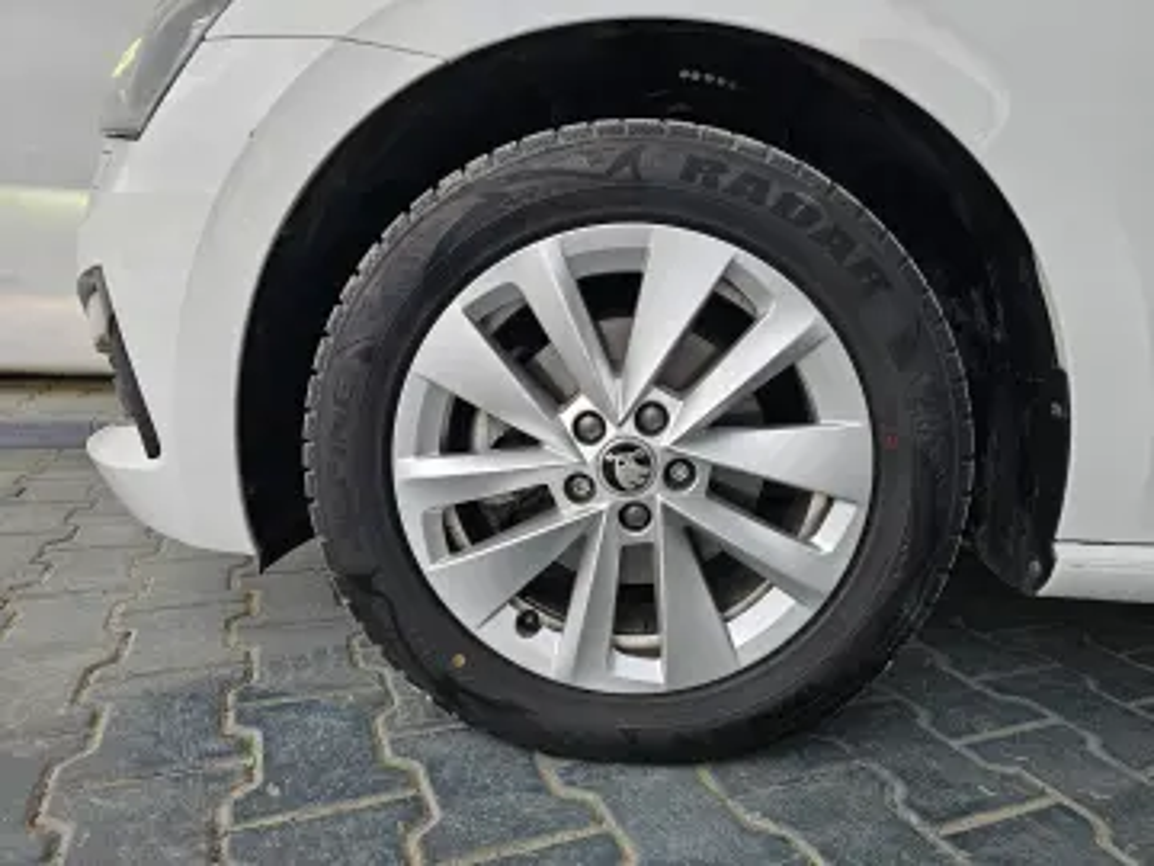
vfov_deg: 58.9
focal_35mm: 23
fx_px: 767
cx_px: 577
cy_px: 433
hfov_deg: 73.9
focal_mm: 6.3
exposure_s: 1/100
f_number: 1.7
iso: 16
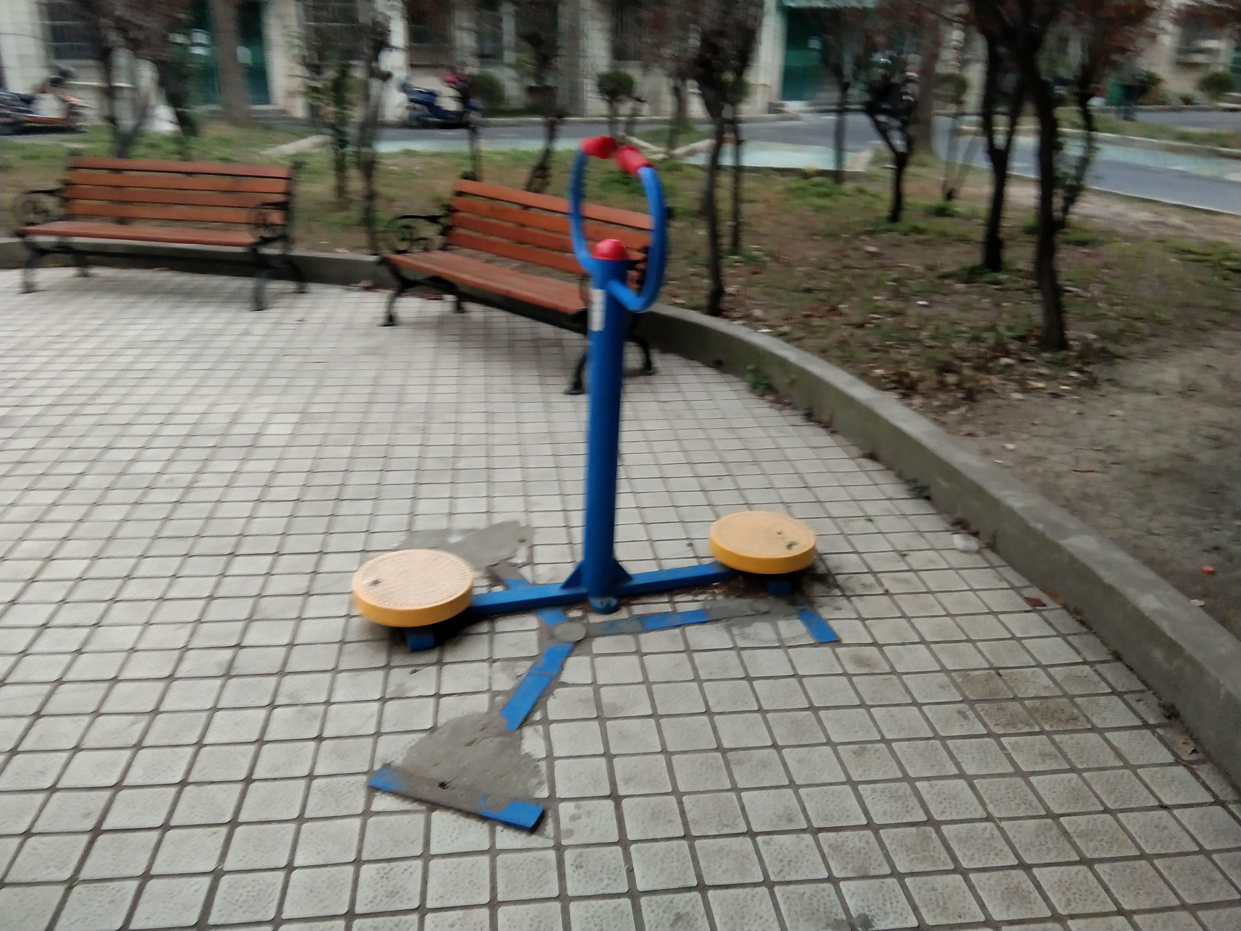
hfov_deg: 58.4
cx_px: 620
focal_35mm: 31
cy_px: 466
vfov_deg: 45.4
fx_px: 1111
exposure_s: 1/33.3
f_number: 2.2
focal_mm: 3.69
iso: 250
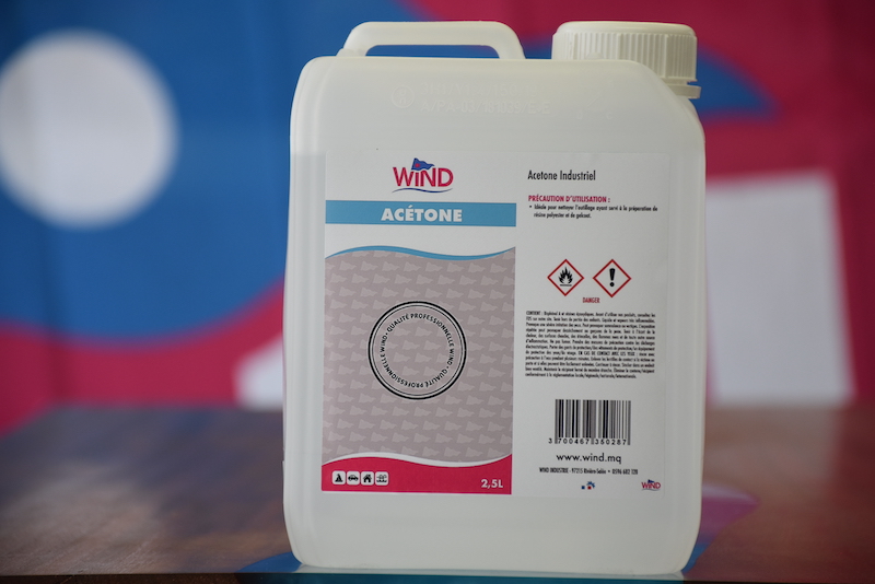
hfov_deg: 9.8
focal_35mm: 210
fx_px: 5106
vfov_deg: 6.5
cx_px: 438
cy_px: 292
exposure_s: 1/125
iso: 400
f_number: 5.6
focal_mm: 140
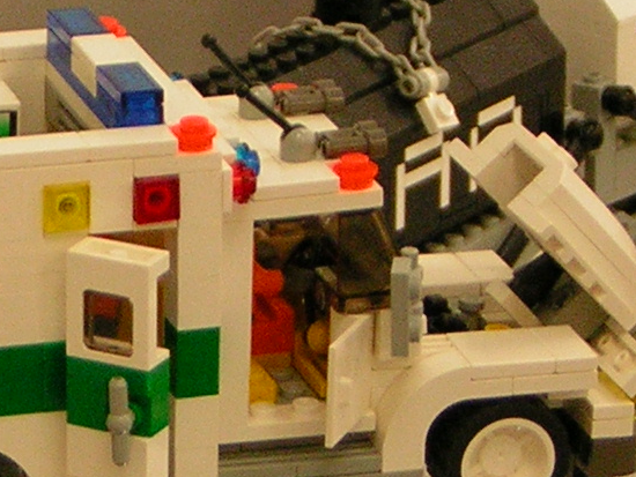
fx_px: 5772
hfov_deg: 6.3
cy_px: 326
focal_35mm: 314
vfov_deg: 4.7
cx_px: 77
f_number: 4.7
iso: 108
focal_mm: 14.1
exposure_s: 1/5.5
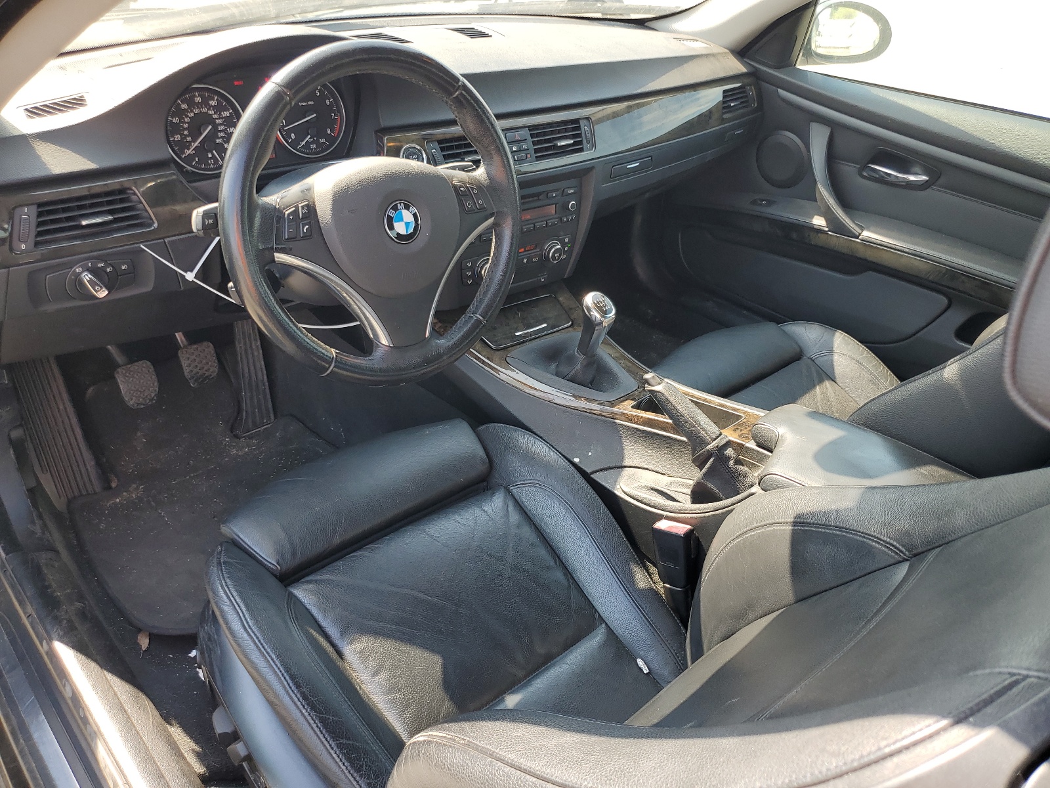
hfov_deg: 67.3
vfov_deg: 53.1
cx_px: 525
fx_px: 789
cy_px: 394
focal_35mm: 26
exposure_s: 1/303
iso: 50
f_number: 1.5
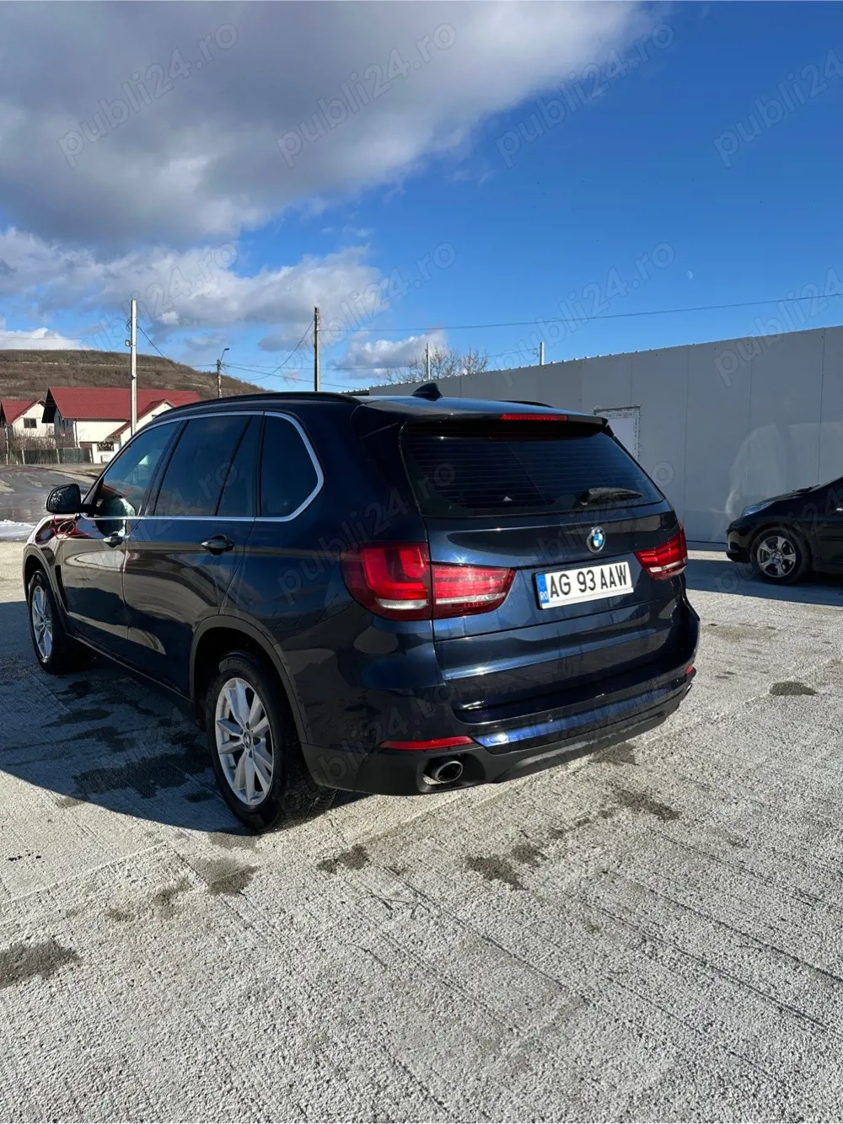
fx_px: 780
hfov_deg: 56.8
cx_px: 422
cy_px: 562
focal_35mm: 24
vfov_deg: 71.6
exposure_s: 1/4545
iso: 80
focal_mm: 6.86
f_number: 1.78
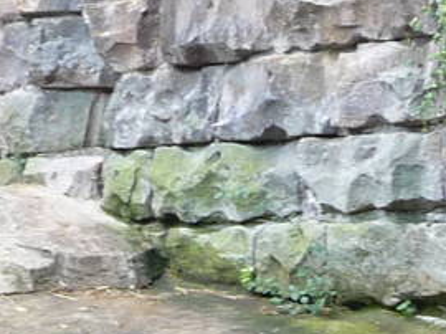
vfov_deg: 8.9
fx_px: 2137
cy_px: 251
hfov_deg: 10.7
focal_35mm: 166
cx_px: -504
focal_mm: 4.7
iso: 100
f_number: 3.3
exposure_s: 1/40
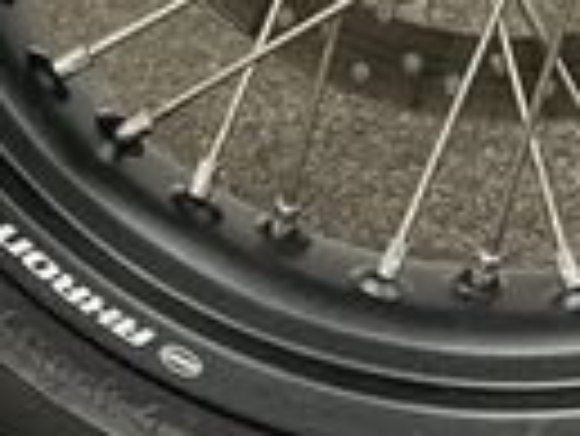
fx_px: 2163
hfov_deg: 15.1
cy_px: -373
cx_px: 486
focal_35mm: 129
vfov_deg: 10.7
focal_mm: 5.1
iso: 250
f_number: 1.6
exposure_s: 1/50
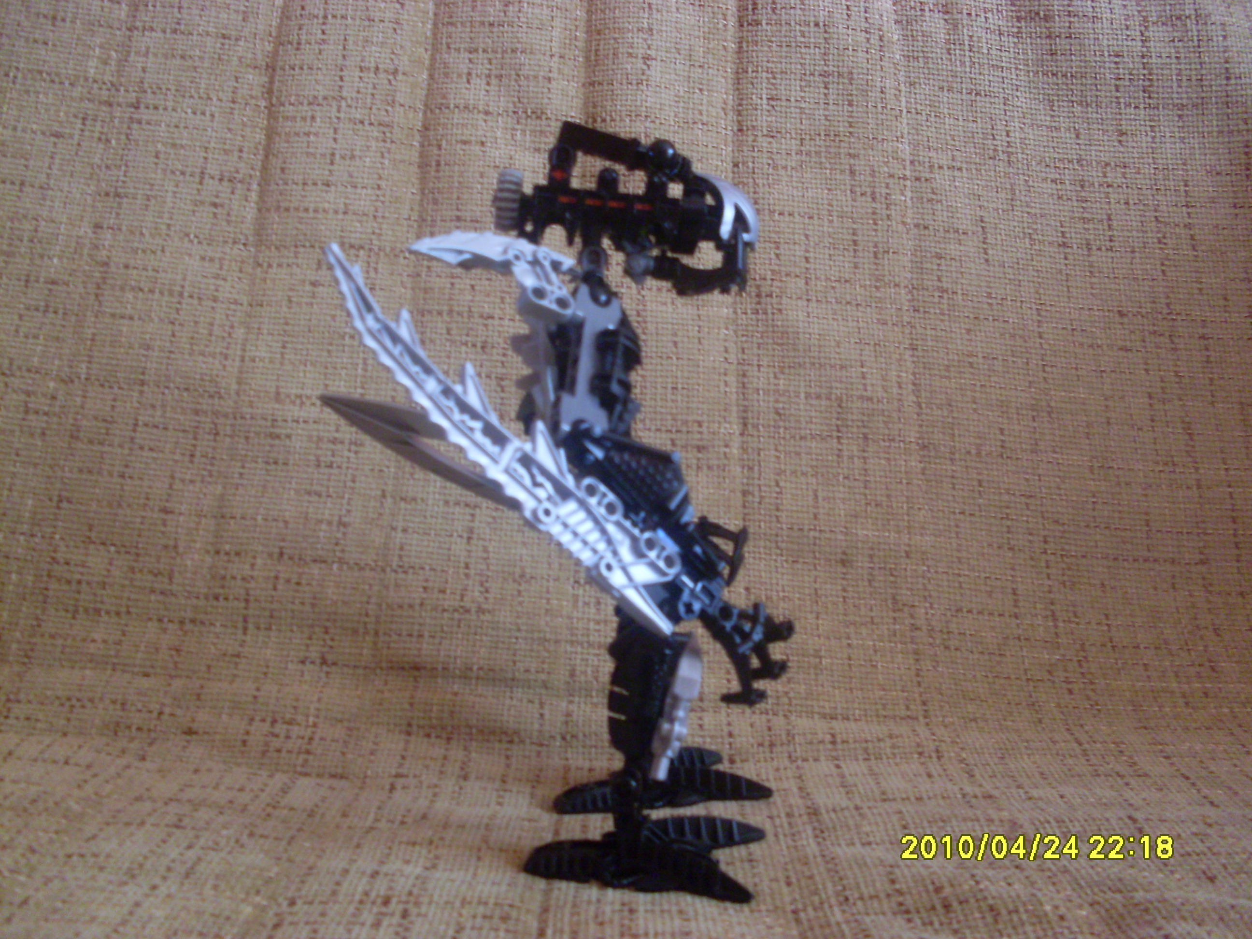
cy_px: 470
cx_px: 626
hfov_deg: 49.0
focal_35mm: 38
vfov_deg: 37.7
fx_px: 1374
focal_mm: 6.3
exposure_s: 1/45
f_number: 2.8
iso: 200
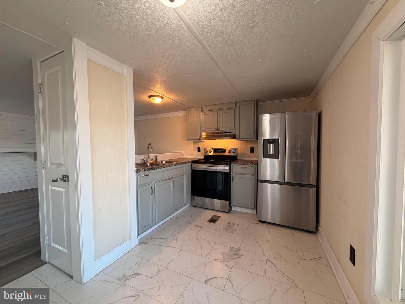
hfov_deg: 102.1
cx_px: 202
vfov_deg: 85.7
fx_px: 164
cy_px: 152
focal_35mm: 14
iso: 160
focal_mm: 2.22
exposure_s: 1/60
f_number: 2.2
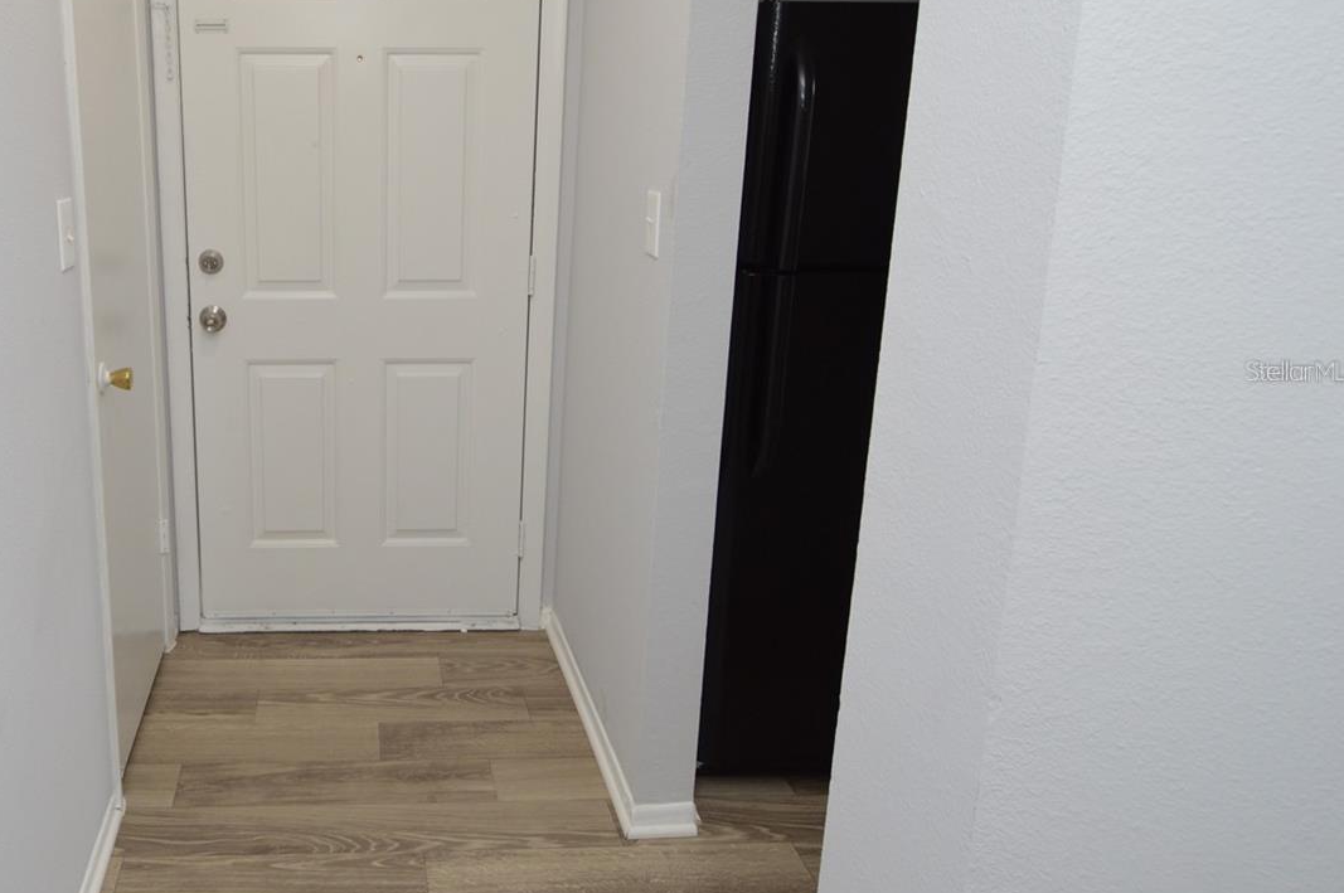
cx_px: 356
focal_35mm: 27
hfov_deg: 63.9
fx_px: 1007
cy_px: 371
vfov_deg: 47.6
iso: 400
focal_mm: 12
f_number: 4
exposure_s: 1/60
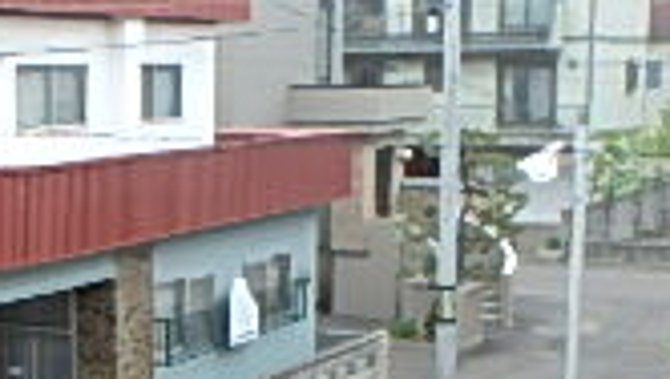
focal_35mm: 88
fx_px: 1566
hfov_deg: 23.0
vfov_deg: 13.6
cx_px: -24
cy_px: 407
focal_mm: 3.7
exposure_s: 1/320
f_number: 3.5
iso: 125
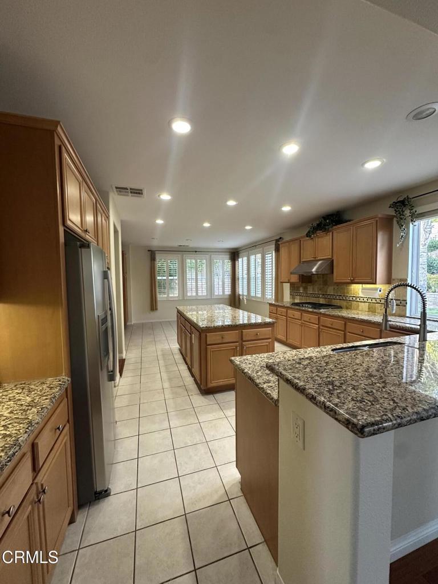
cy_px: 292
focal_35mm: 14
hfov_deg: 85.7
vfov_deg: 102.1
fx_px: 236
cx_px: 219
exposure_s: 1/60
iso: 500
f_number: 2.2
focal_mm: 2.22
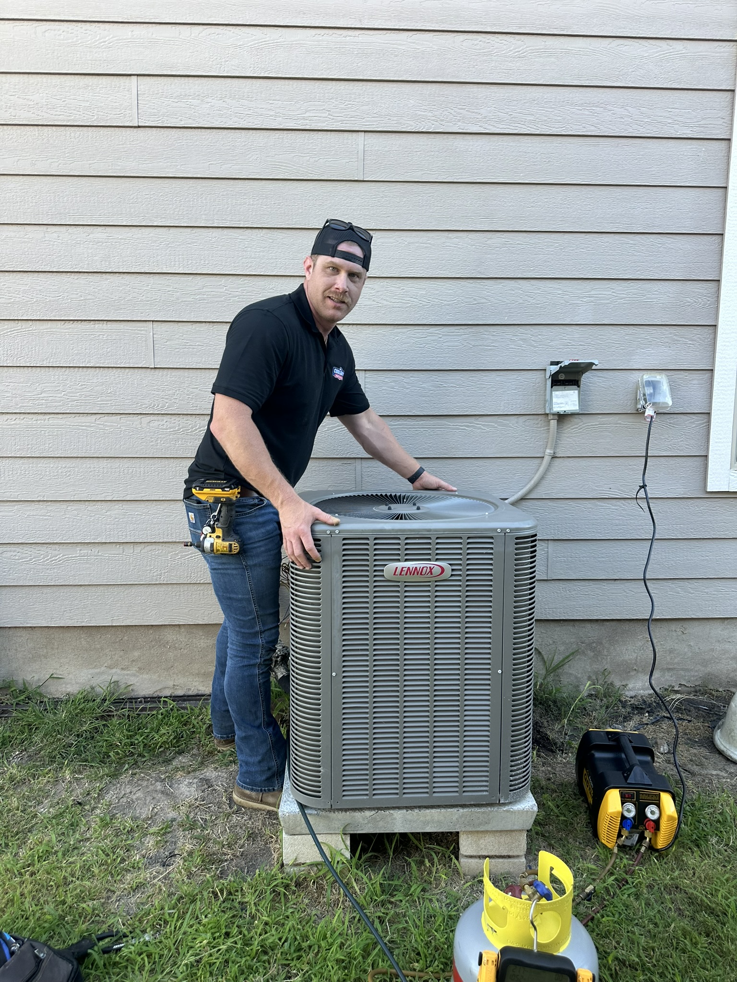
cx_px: 368
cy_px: 491
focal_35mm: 24
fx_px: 681
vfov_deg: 71.6
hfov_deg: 56.8
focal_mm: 6.86
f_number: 1.78
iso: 64
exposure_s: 1/242
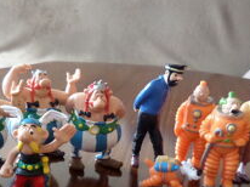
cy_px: 126
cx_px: 74
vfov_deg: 25.9
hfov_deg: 33.9
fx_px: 404
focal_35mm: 56
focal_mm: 4.3
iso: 400
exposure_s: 1/15
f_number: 3.1
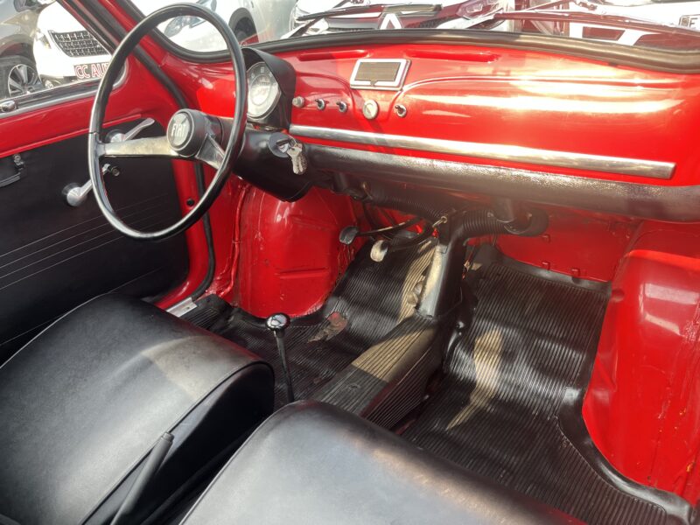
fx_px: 526
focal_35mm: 26
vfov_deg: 53.1
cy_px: 262
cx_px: 350
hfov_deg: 67.3
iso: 64
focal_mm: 5.1
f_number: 1.6
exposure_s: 1/147
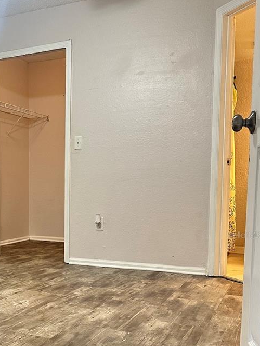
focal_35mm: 45
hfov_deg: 30.6
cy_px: 235
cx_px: 21
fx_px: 451
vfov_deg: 41.5
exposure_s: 1/60
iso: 320
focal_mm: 6.86
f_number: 1.78
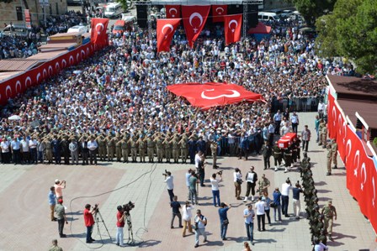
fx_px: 629
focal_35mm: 60
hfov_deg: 33.4
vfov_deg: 22.6
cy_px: 126
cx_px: 188
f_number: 13
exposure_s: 1/2500
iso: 2000
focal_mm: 60
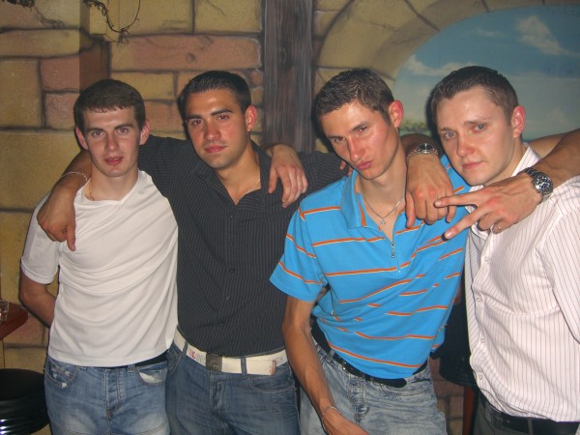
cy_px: 218
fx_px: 637
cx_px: 290
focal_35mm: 38
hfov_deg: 49.0
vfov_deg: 37.7
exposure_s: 1/60
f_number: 2.8
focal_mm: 7.9
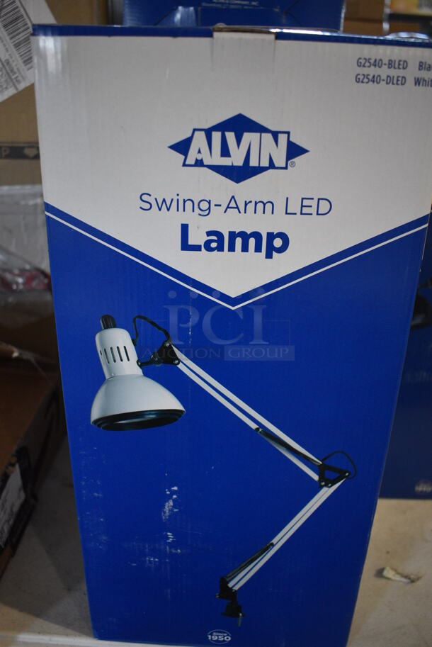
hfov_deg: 43.7
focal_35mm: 30
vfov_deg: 61.9
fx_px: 539
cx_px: 216
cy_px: 324
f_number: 3.8
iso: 1600
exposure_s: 1/125
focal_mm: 20
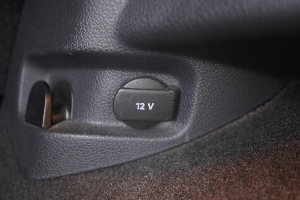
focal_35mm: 36
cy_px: 100
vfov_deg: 36.9
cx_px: 150
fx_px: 300
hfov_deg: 53.1
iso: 2500
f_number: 2.8
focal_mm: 24
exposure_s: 1/40
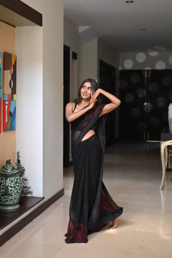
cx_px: 86
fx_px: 359
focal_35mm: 50
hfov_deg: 27.0
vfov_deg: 39.6
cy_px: 129
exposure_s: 1/250
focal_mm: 50
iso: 1000
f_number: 2.8
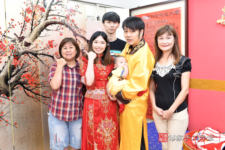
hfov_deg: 54.4
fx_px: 219
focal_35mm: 35
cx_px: 112
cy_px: 75
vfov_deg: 37.9
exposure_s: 1/200
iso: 1000
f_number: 4.5
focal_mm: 35
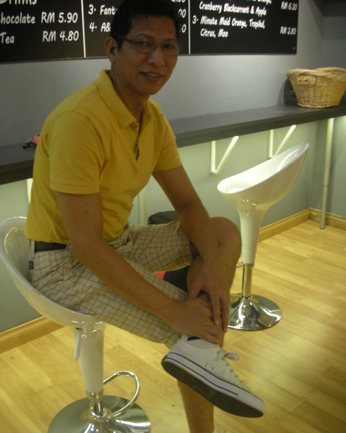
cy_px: 215
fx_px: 474
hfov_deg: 40.1
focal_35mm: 37
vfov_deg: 49.1
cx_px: 171
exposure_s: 1/8.1
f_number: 2.8
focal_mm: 5.8
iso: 200
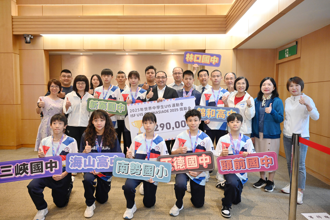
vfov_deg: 53.1
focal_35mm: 24
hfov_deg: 73.7
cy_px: 110
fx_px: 220
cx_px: 165
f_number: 4
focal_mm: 24
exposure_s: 1/125
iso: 1600
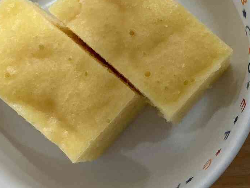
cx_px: 245
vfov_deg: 17.4
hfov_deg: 22.5
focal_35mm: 84
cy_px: 30
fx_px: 607
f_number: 1.8
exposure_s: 1/60
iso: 125
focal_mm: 3
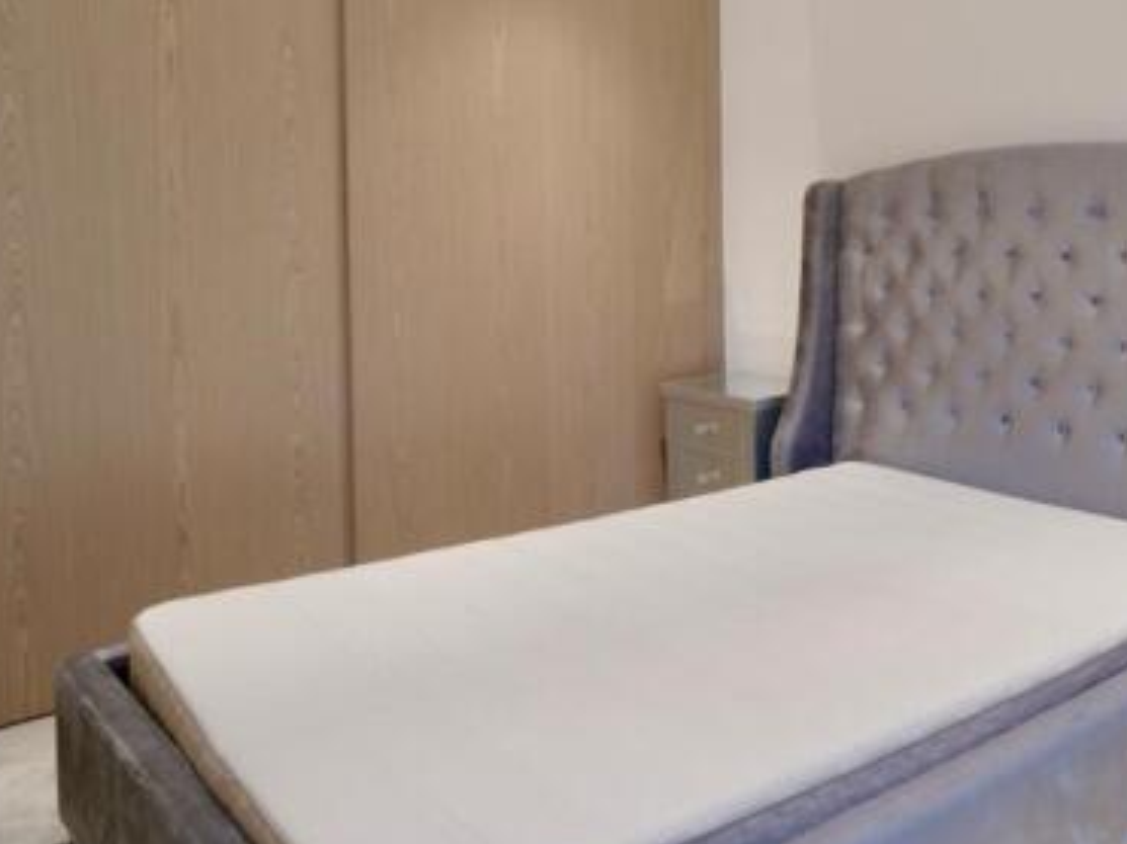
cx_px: 852
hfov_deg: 51.5
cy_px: 223
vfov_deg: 40.7
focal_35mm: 34
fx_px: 1107
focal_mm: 13
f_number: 2.2
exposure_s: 1/40
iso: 640
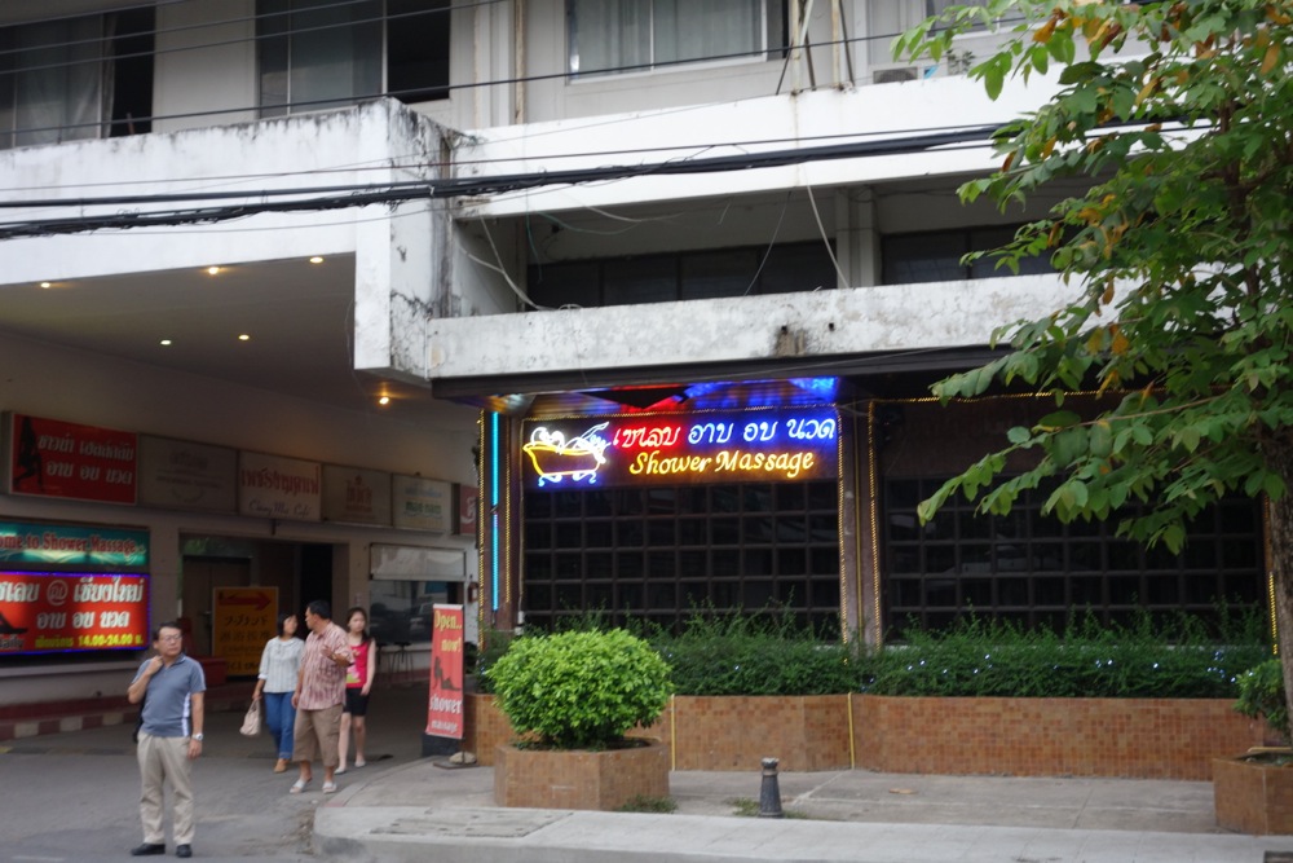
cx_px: 646
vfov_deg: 29.9
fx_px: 1616
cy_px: 432
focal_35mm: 45
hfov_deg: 43.6
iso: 320
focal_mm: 16.78
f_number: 3.2
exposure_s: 1/50
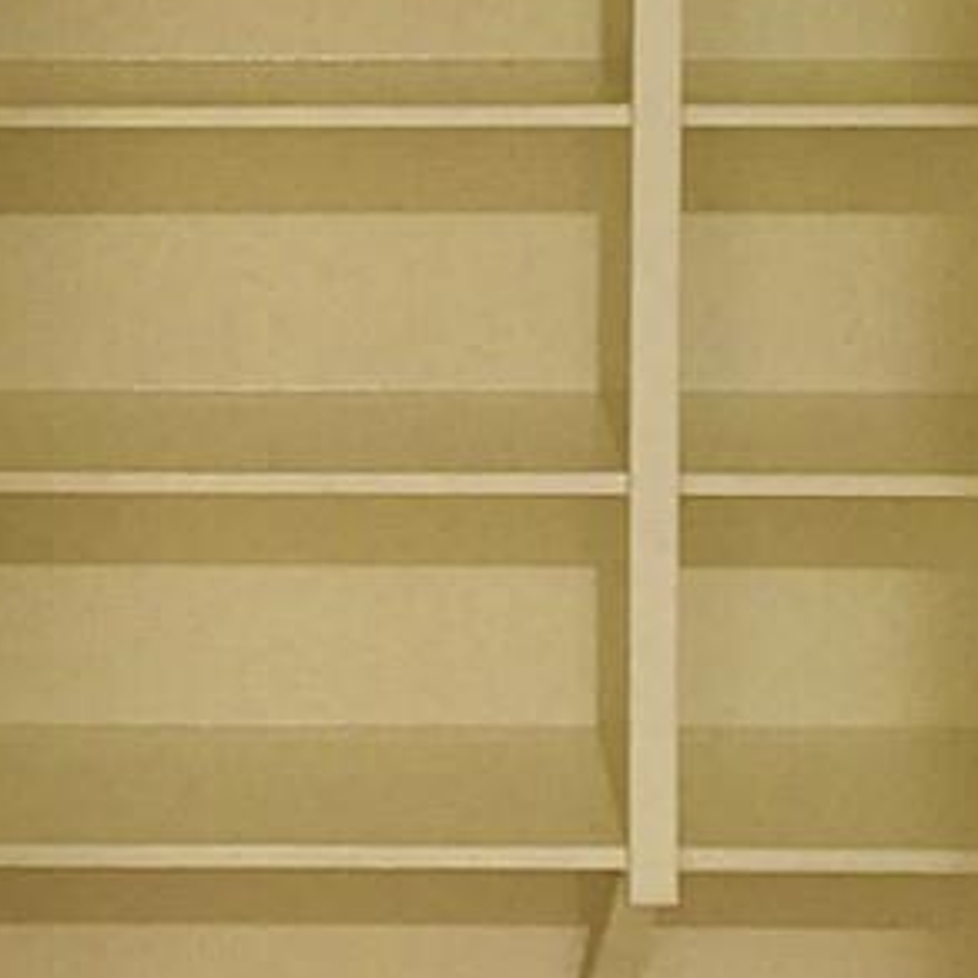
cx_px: 161
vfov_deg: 18.6
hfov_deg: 19.1
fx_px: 2877
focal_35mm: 90
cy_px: -84
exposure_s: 1/10
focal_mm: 4.15
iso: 125
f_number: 2.2
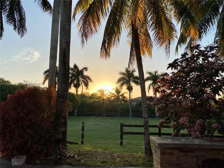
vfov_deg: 53.1
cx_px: 112
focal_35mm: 26
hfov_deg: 67.3
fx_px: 168
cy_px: 84
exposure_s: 1/1565
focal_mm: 4.25
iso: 32
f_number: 1.8
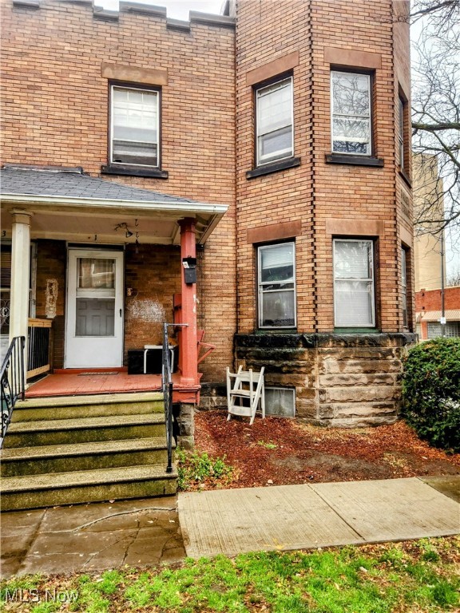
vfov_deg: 73.9
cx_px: 230
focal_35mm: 23
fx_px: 408
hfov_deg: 58.9
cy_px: 306
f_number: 1.8
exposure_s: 1/120
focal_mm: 5.4
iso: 160
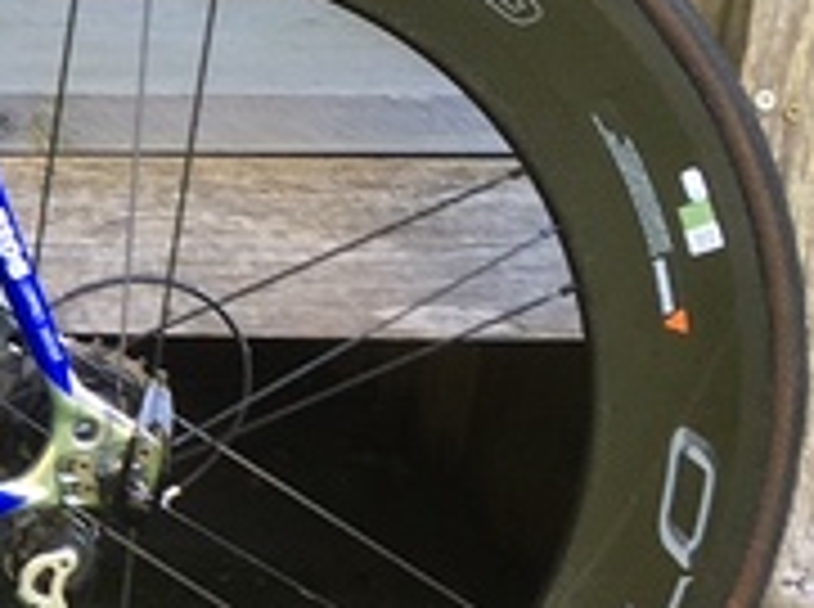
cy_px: 331
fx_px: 3544
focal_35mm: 151
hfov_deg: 11.7
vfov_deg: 9.8
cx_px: -845
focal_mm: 4.15
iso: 25
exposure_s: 1/50
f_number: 2.2
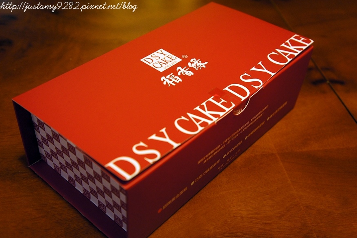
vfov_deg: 32.2
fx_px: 412
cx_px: 177
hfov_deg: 46.9
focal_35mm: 42
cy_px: 118
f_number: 4
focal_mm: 27
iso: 1000
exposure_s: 1/50
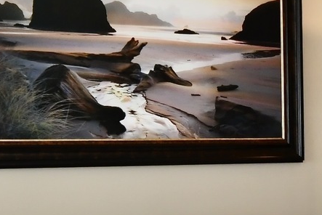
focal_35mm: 97
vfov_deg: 14.0
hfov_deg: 20.9
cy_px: 178
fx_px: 868
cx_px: 224
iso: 640
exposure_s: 1/100
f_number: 6.3
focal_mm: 14
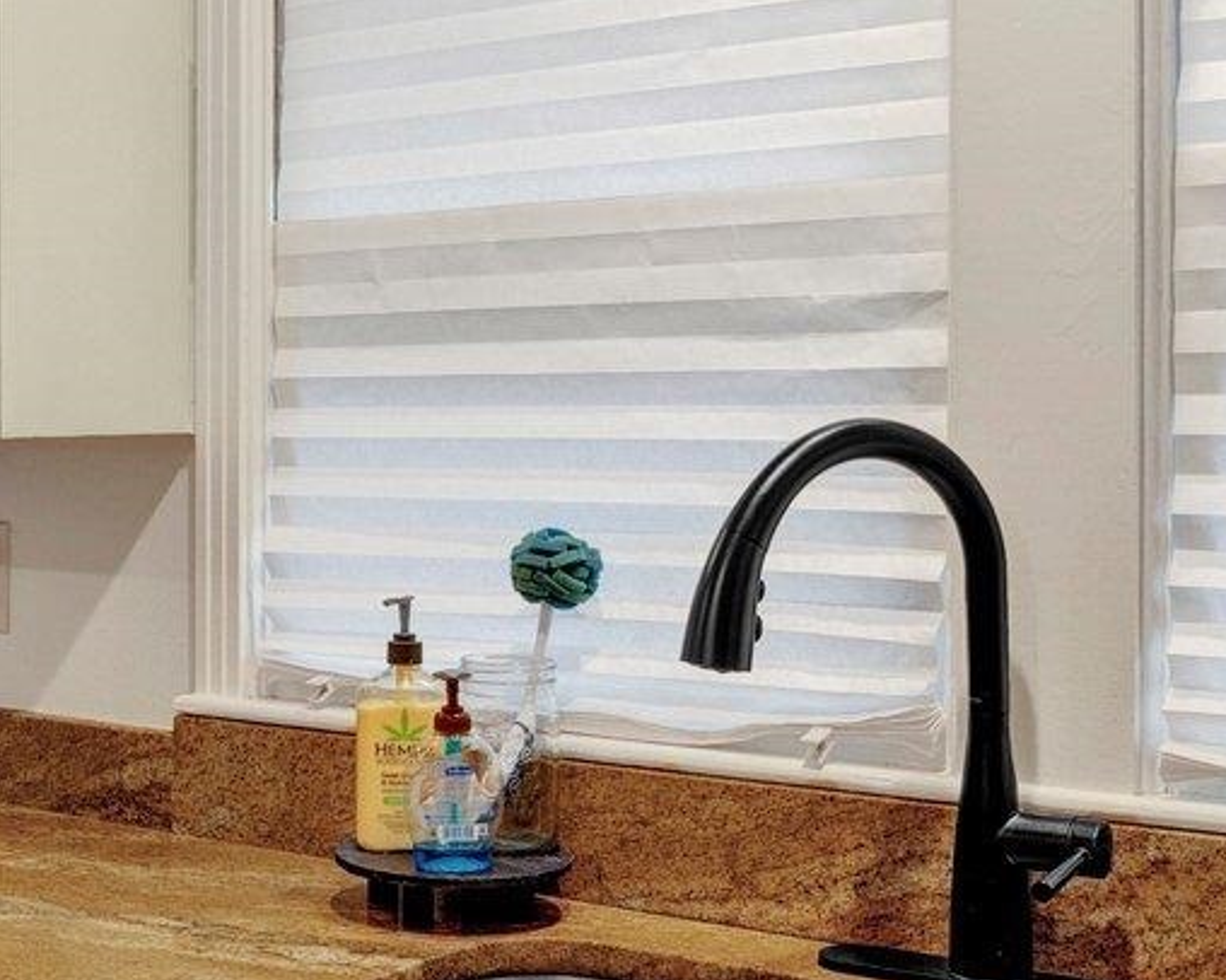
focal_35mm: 53
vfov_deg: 28.5
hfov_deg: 33.7
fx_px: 1922
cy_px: 368
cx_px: 152
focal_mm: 14
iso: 1000
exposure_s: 1/20
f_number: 8
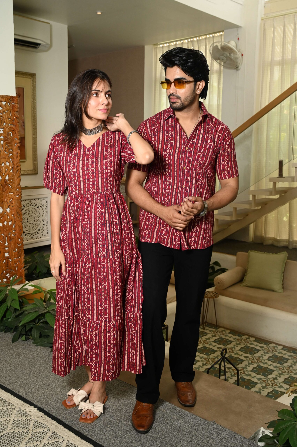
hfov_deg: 36.8
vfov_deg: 53.2
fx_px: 446
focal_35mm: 36
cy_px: 224
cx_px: 148
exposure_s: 1/160
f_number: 7.1
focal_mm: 36
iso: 640
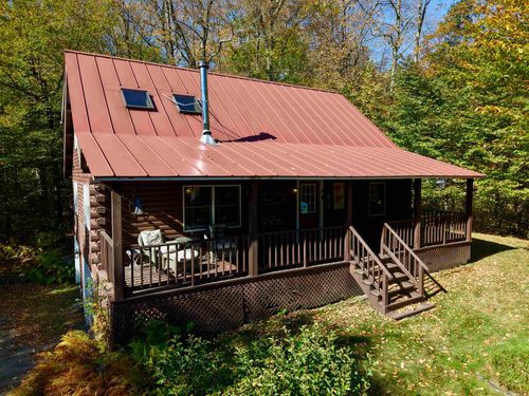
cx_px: 264
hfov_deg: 71.6
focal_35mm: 24
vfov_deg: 56.8
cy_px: 198
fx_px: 367
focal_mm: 8.67
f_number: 1.8
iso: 100
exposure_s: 1/60
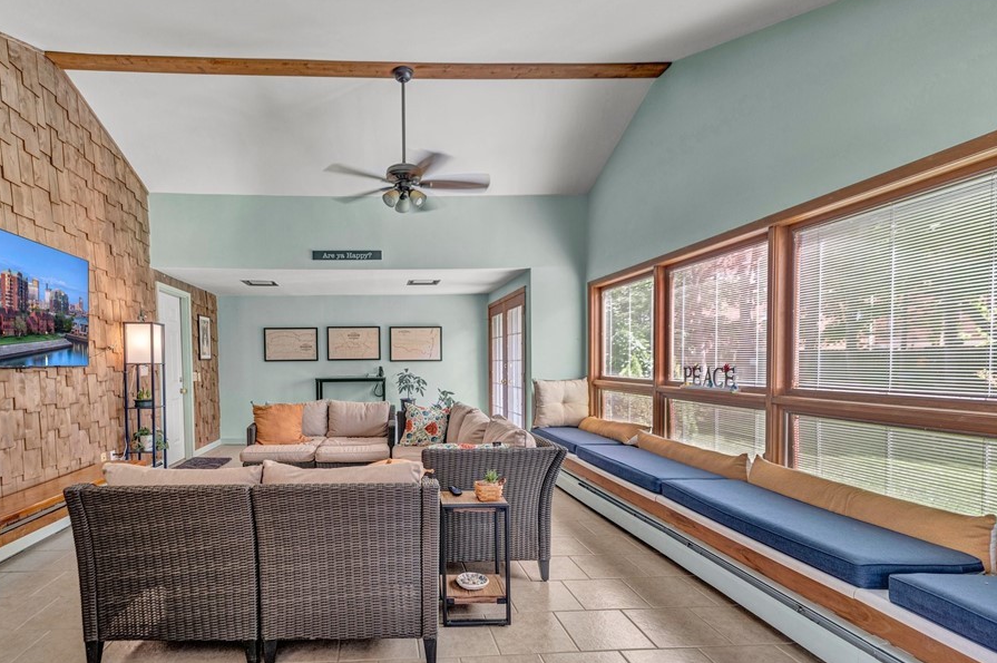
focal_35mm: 17
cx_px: 399
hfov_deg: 92.1
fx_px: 470
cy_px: 373
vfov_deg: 70.1
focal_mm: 14
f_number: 2.8
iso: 125
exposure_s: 1/30
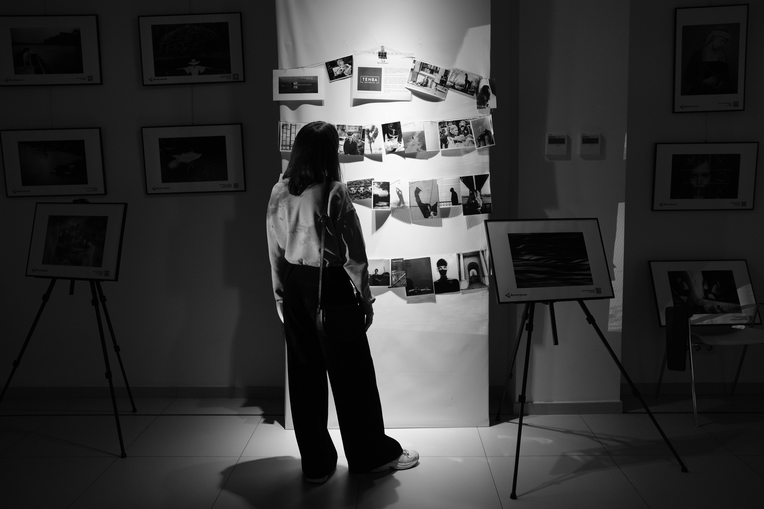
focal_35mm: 35
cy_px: 254
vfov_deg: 37.9
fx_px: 743
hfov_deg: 54.4
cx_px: 382
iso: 500
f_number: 3.6
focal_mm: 23
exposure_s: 1/100
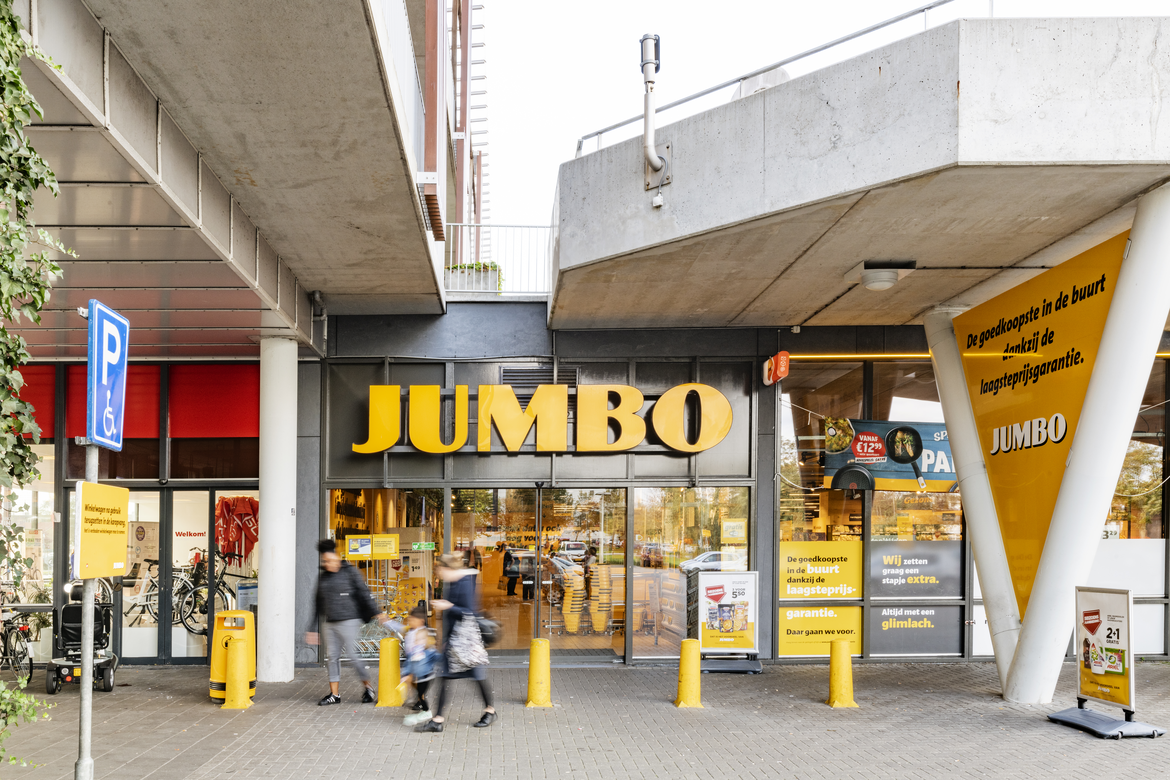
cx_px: 585
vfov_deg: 43.6
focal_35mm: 30
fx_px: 975
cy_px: 390
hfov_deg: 61.9
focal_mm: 30
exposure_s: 1/6
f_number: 20
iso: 100
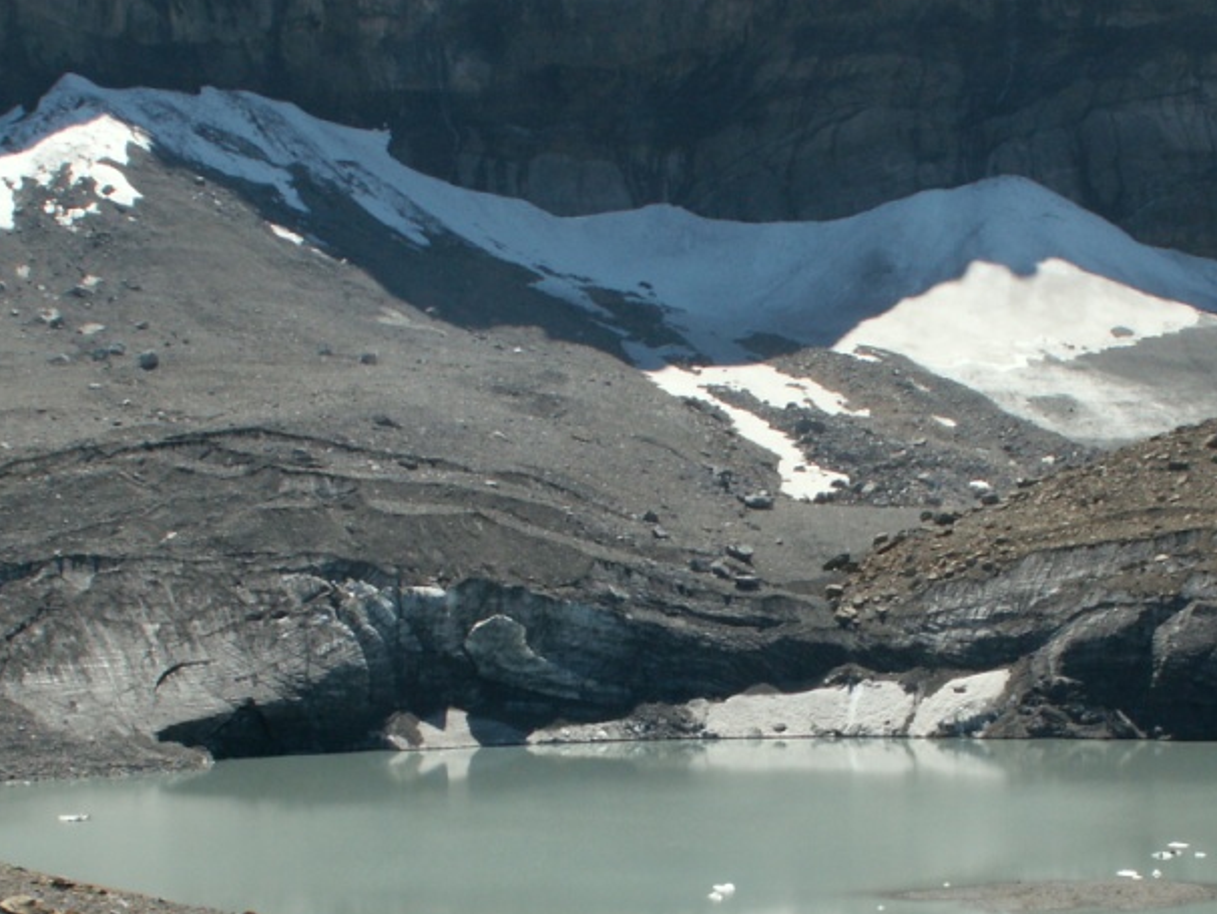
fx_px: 2673
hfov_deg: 25.5
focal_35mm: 76
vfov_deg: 19.2
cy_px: 707
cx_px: 785
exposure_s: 1/125
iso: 50
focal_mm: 7.5
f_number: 8
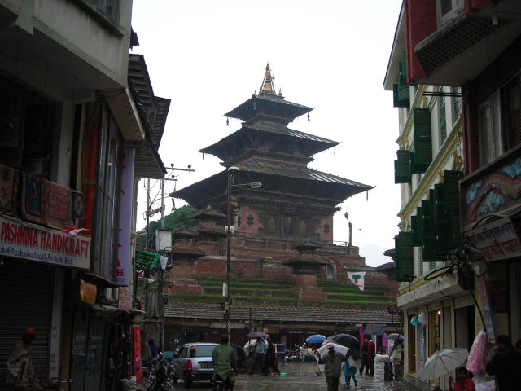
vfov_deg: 30.9
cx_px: 260
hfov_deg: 40.4
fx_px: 707
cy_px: 196
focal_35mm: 47
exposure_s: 1/82.7
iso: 50
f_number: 3.4
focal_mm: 7.8
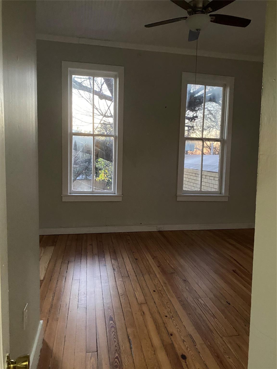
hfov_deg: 53.1
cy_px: 184
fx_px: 277
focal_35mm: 26
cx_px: 138
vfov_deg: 67.3
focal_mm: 4.25
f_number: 1.8
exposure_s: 1/30
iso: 640
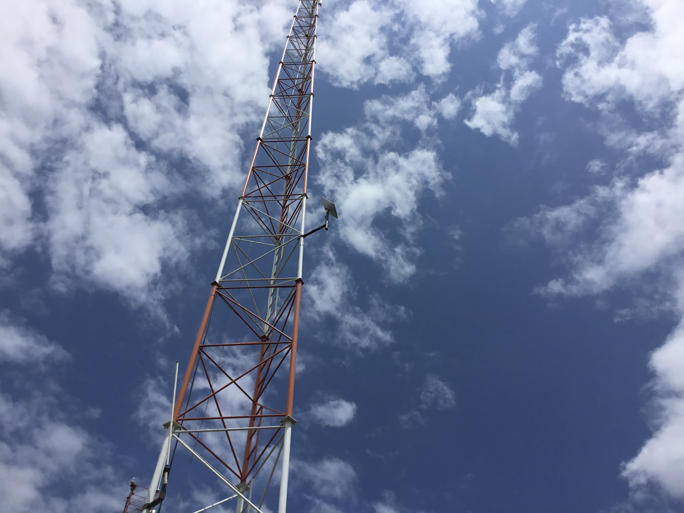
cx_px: 342
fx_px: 613
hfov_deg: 58.4
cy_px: 256
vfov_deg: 45.4
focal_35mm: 31
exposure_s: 1/4525
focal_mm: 3.3
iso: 25
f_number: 2.4
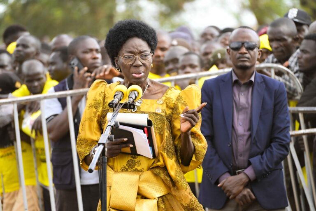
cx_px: 158
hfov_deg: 5.2
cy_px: 106
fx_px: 3511
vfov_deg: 3.4
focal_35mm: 400
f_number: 8
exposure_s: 1/500
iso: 1600
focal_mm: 400
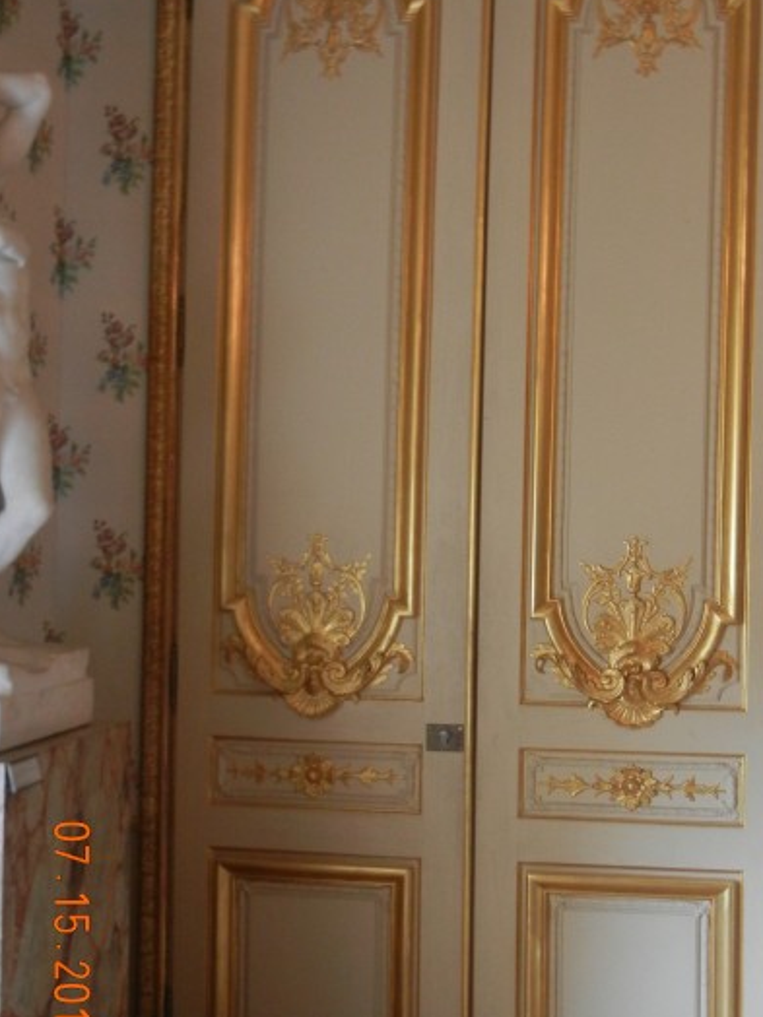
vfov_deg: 42.9
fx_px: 1293
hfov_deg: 32.6
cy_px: 534
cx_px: 514
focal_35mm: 44
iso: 400
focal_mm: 5.4
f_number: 3.5
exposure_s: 1/23.3
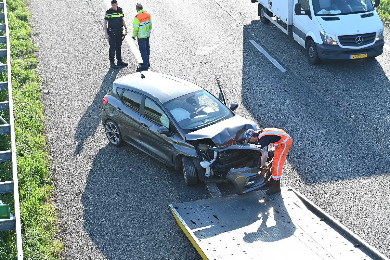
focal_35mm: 70
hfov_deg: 28.8
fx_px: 758
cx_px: 195
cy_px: 130
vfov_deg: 19.5
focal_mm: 70
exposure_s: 1/200
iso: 250
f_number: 7.1
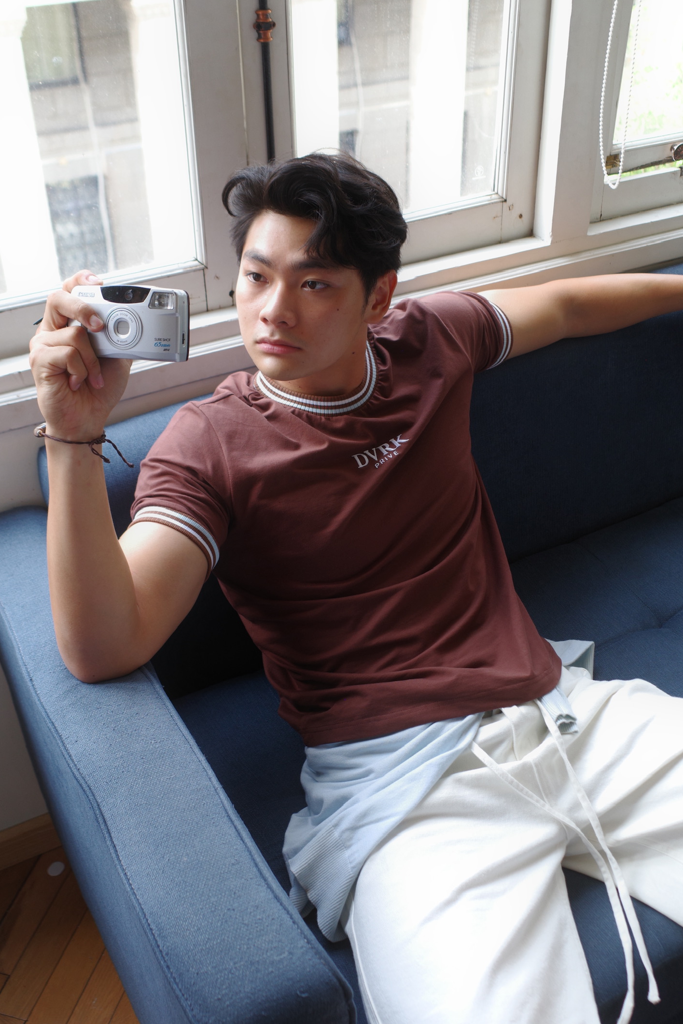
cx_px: 344
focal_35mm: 38
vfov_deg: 50.7
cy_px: 533
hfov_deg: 35.1
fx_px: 1081
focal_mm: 18.3
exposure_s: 1/125
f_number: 2.8
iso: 160
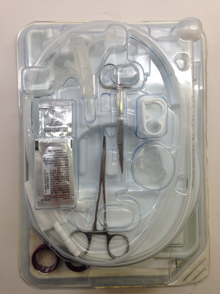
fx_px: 280
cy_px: 147
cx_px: 110
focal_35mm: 33
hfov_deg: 42.9
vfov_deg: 55.4
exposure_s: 1/60
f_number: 2.4
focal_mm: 4.12
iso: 50
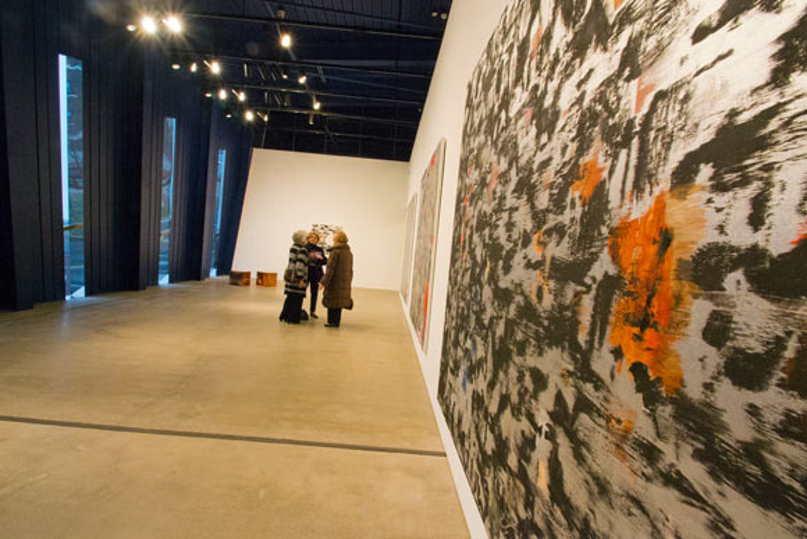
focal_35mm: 15
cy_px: 270
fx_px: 336
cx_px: 404
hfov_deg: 100.4
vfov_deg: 77.4
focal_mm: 10
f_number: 20
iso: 3200
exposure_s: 1/10
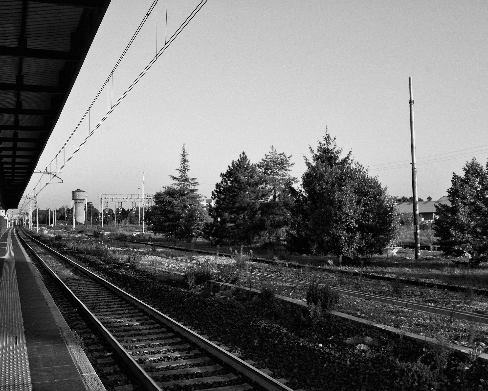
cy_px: 196
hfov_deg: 44.8
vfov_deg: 36.5
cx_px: 242
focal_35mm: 41
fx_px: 592
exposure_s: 1/160
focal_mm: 24
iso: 400
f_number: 11
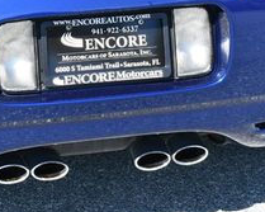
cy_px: -11
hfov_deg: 11.5
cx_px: 65
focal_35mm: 167
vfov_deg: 9.2
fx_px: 1309
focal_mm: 29
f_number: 8
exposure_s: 1/250
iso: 200
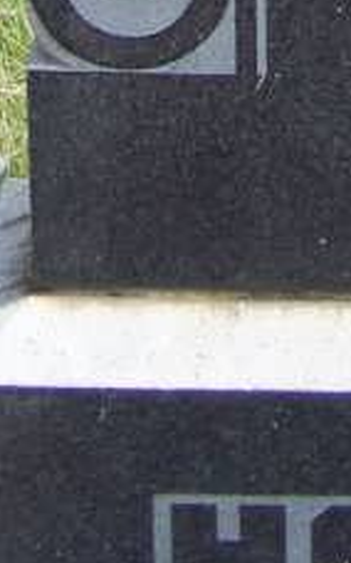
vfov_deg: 9.9
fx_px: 3084
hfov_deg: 6.4
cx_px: 571
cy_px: -449
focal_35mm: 201
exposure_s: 1/320
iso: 64
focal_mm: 5.85
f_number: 2.8
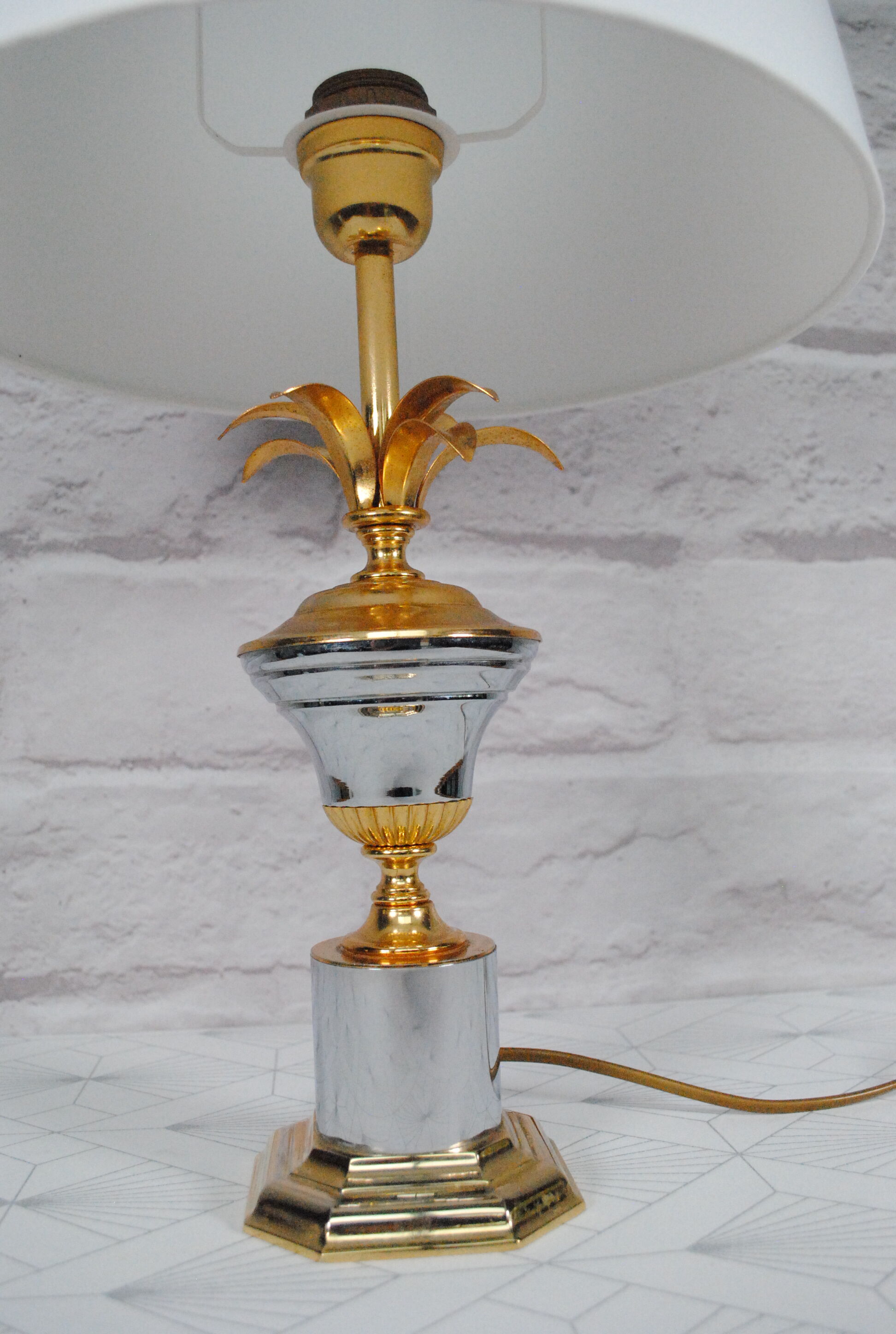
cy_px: 667
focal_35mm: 33
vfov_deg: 57.1
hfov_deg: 40.1
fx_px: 1226
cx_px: 448
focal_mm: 22
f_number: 5.6
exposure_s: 1/3200
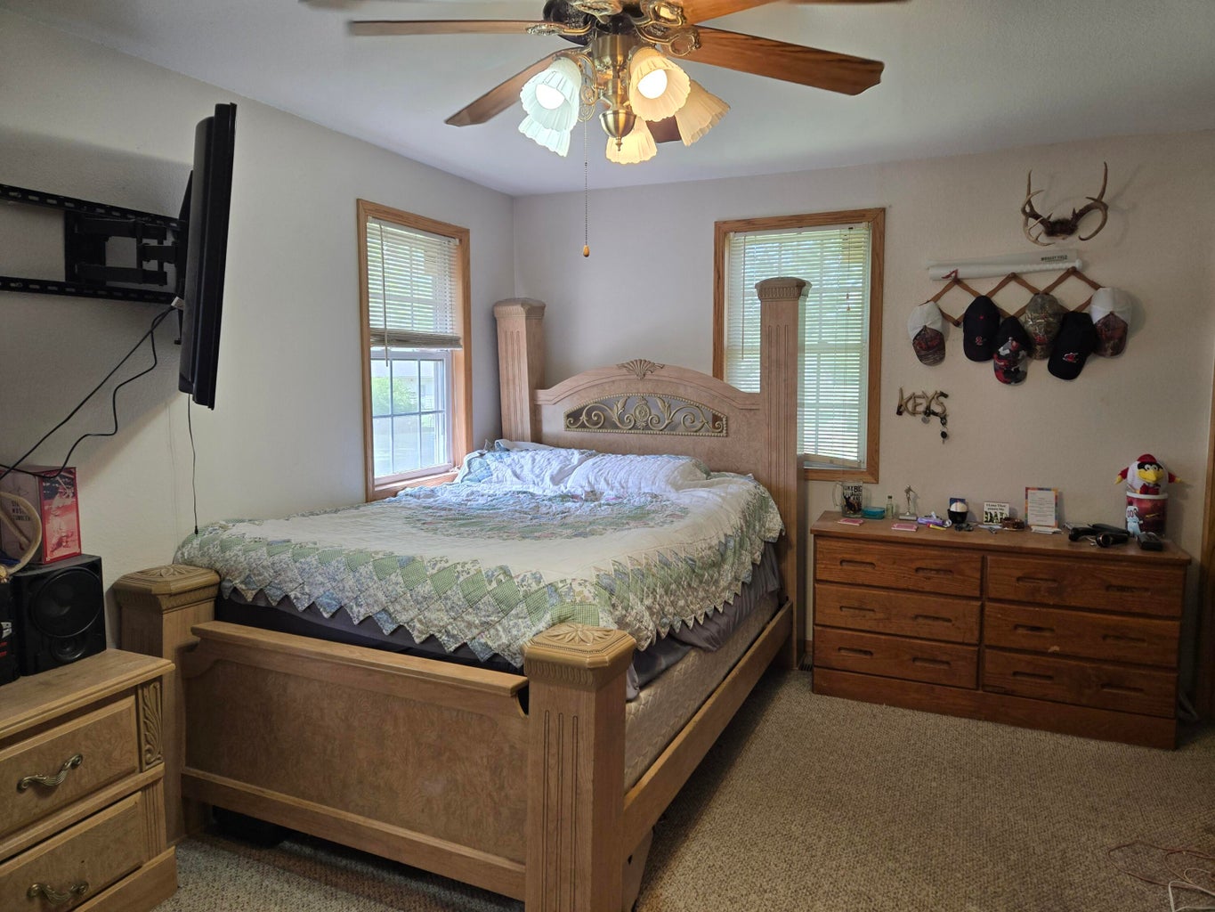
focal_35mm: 23
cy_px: 456
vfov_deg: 58.9
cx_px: 608
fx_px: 807
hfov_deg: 73.9
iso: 80
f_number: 1.8
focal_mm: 5.4
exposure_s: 1/120
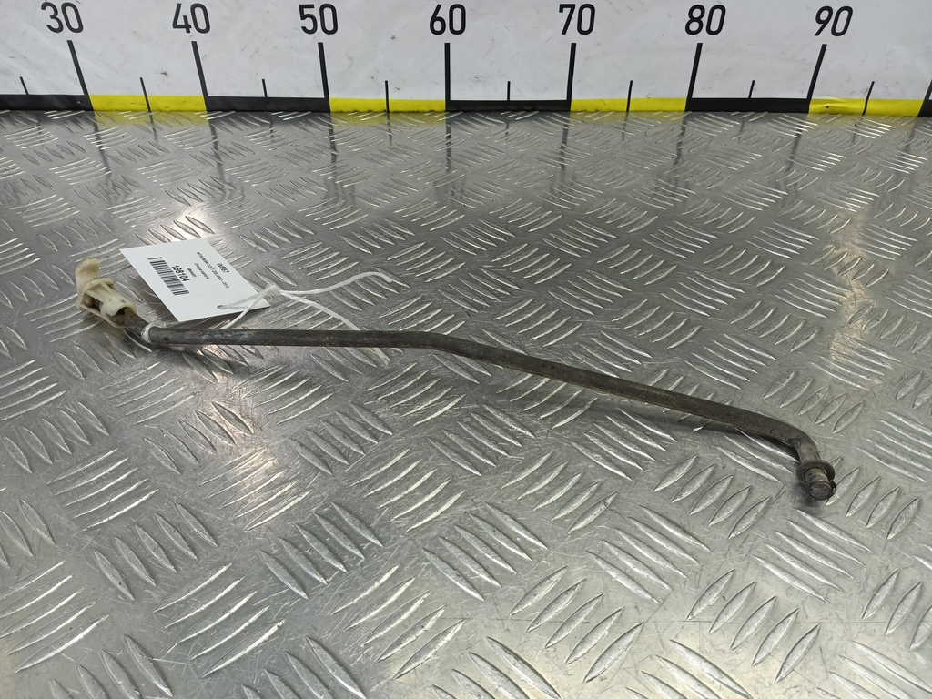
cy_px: 350
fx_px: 619
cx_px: 466
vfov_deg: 58.9
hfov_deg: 73.9
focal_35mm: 23
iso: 96
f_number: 1.6
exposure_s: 1/50
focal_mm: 4.11
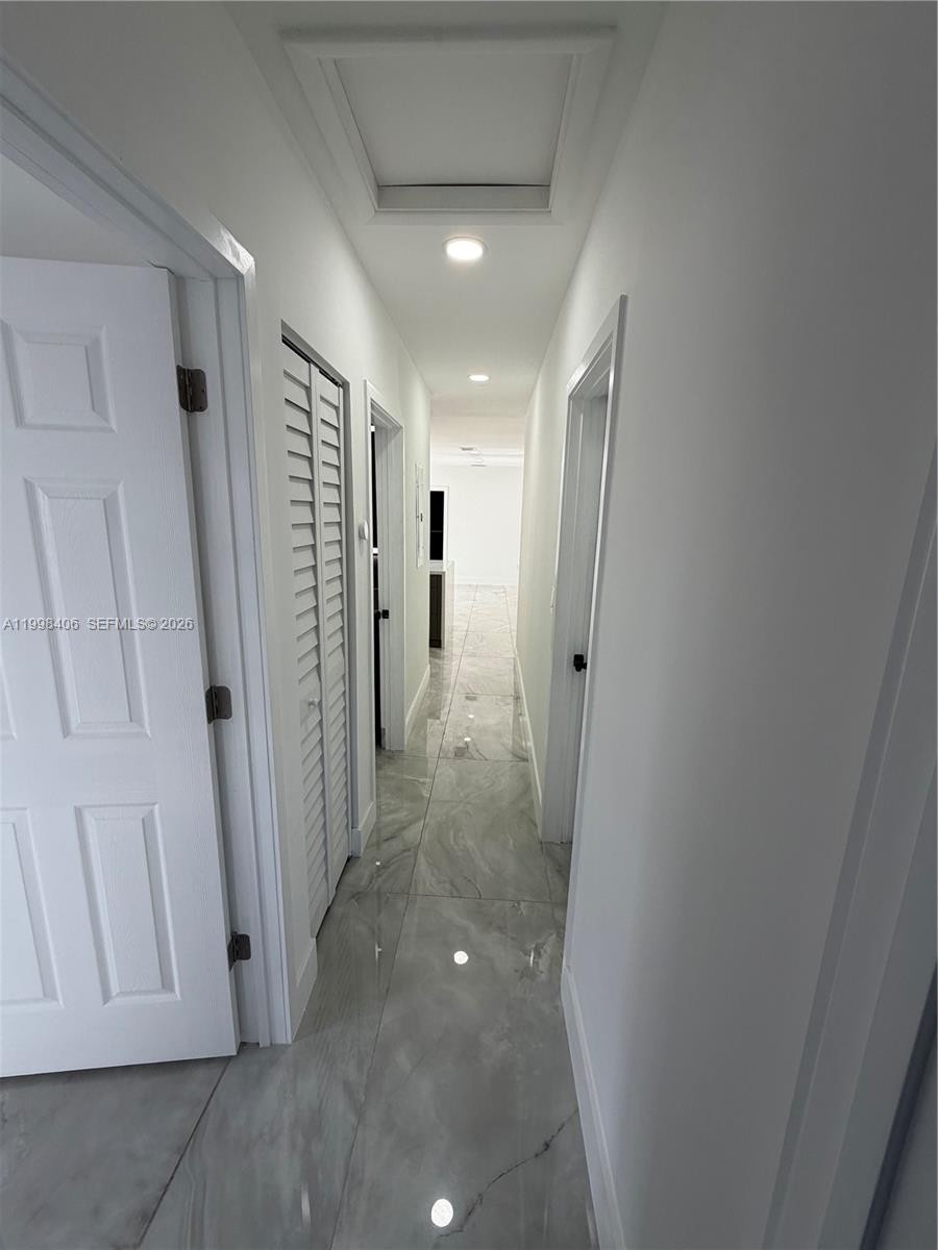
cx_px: 469
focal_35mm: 14
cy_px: 625
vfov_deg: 102.1
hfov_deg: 85.7
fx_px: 506
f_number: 2.2
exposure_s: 1/121
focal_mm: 2.22
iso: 80
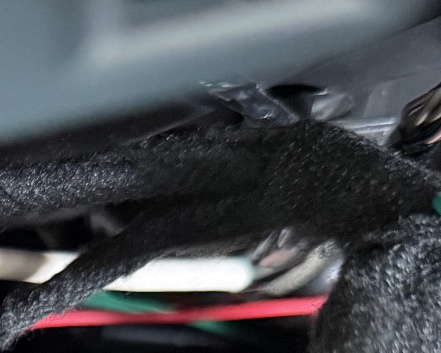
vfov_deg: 13.7
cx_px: -266
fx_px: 1371
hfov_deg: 16.3
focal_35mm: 105
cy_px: 543
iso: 640
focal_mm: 6.76
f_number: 1.78
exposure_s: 1/50
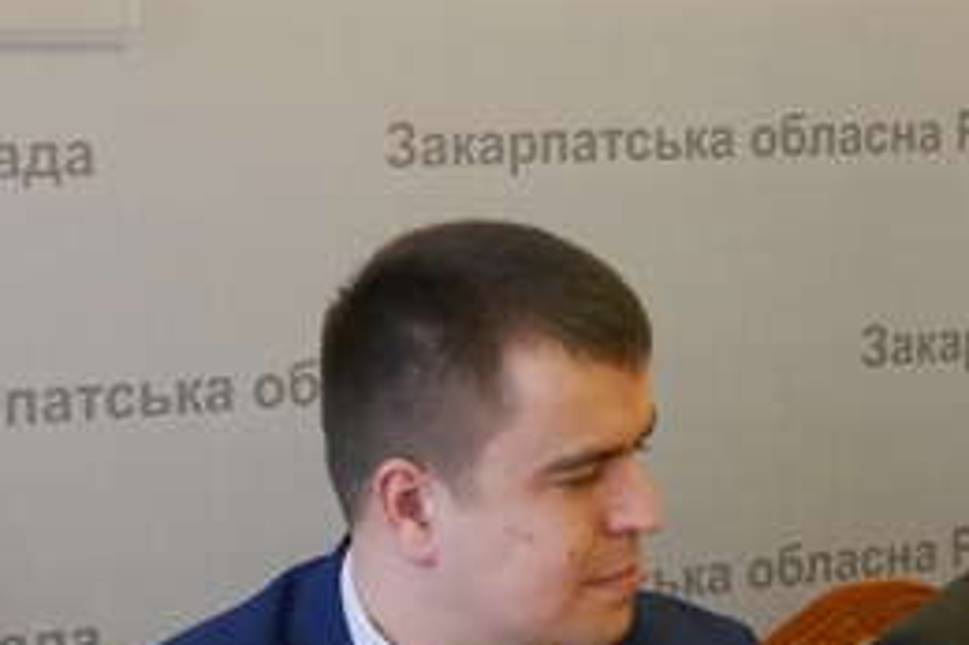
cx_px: 701
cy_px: 356
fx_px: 3551
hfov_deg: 15.5
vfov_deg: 10.4
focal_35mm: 132
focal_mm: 17
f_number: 3.7
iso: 2000
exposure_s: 1/60
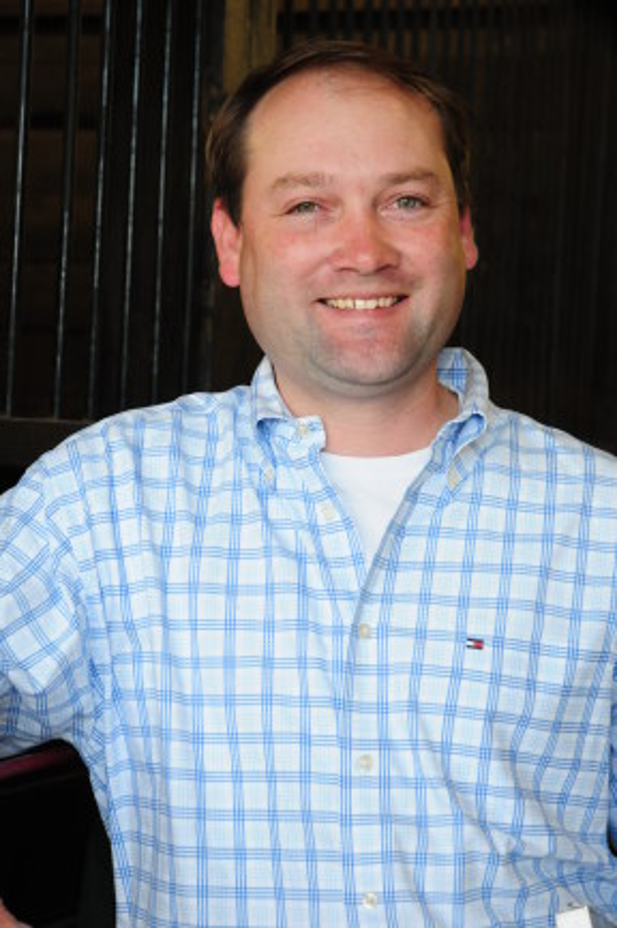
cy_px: 464
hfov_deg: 13.0
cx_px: 308
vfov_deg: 19.5
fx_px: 2703
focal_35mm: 105
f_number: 5.6
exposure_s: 1/125
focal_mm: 70
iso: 800
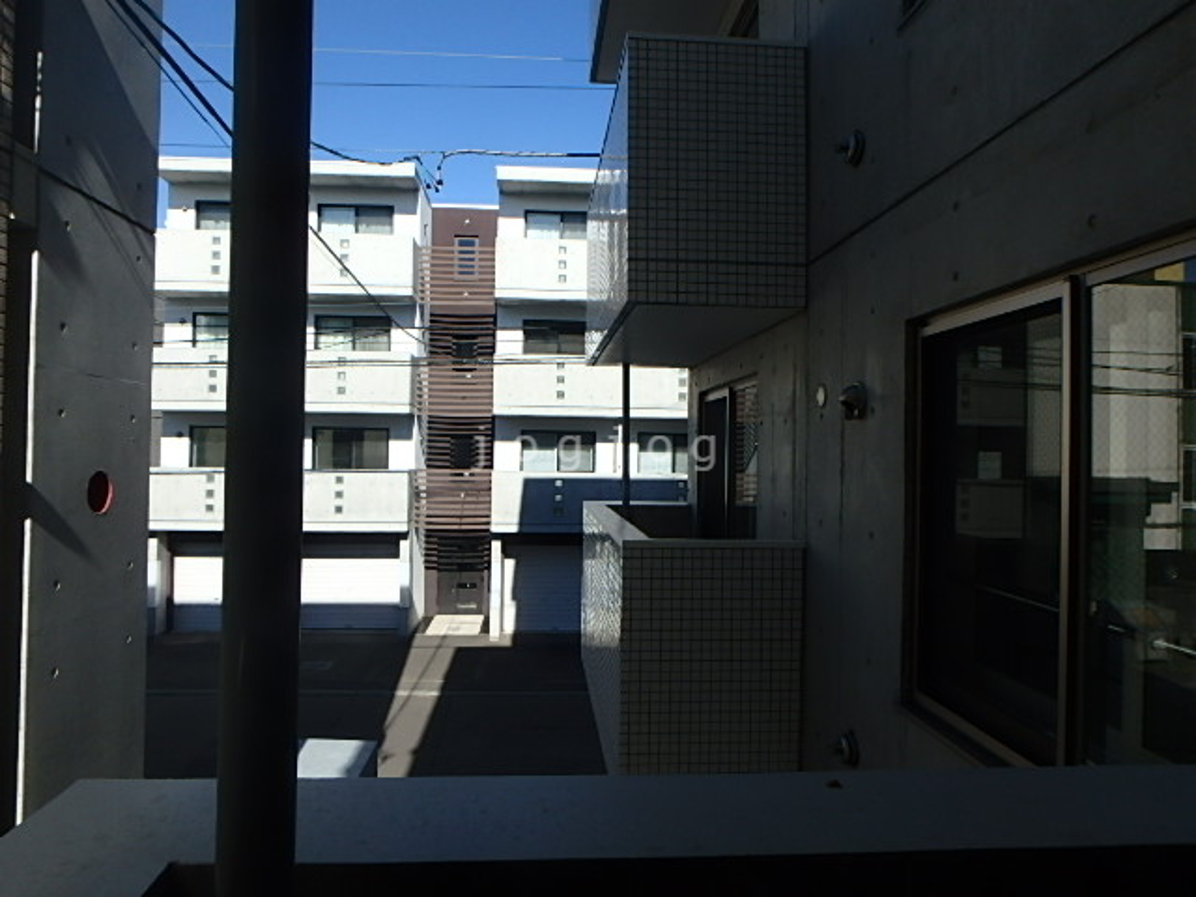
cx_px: 598
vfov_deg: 63.4
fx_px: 726
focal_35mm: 21
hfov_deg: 79.0
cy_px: 448
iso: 125
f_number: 6
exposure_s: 1/400
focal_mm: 3.7
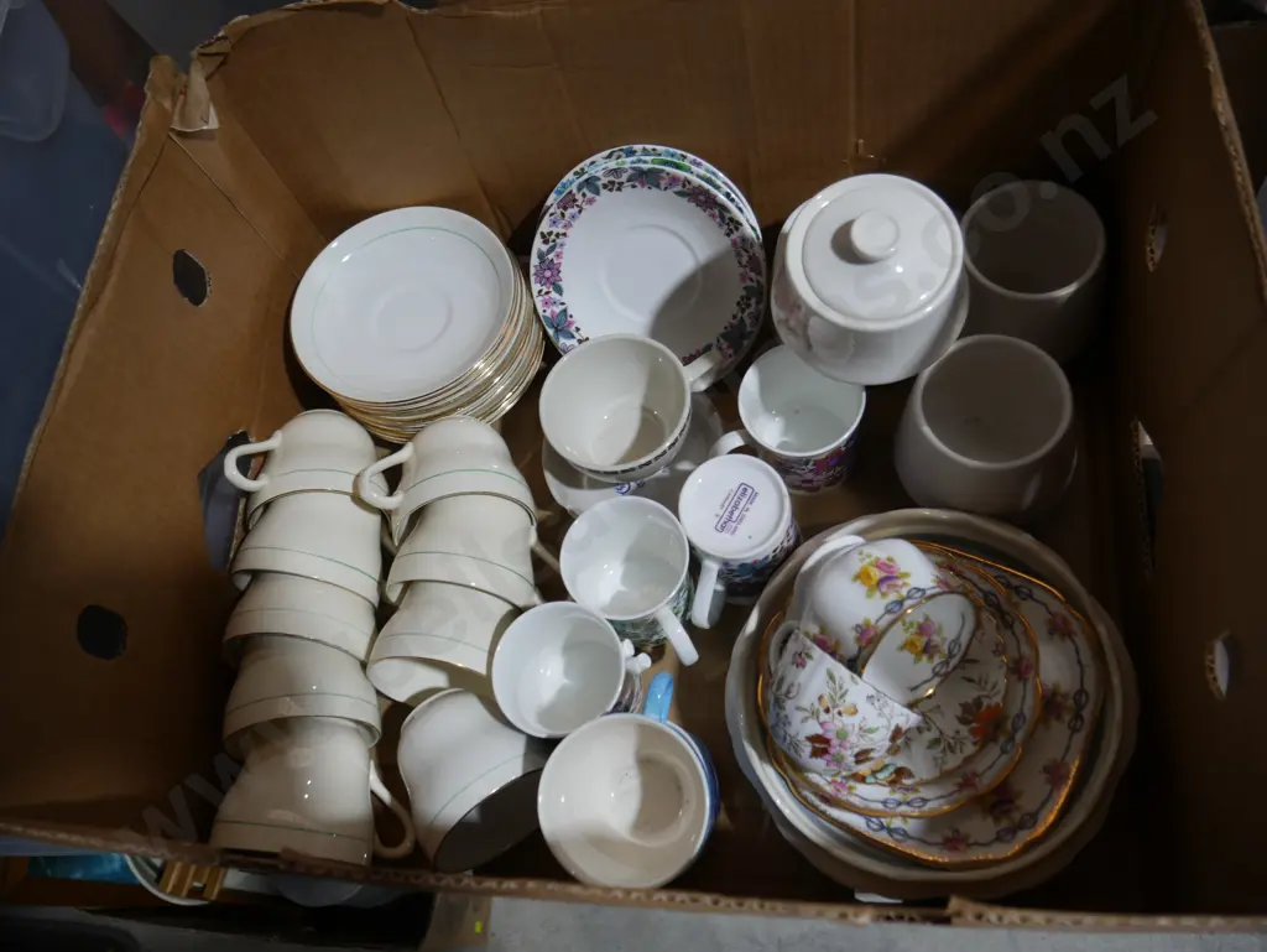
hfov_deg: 59.9
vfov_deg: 46.8
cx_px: 634
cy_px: 476
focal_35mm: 30
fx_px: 1099
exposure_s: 1/100
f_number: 3.6
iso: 200
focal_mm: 15
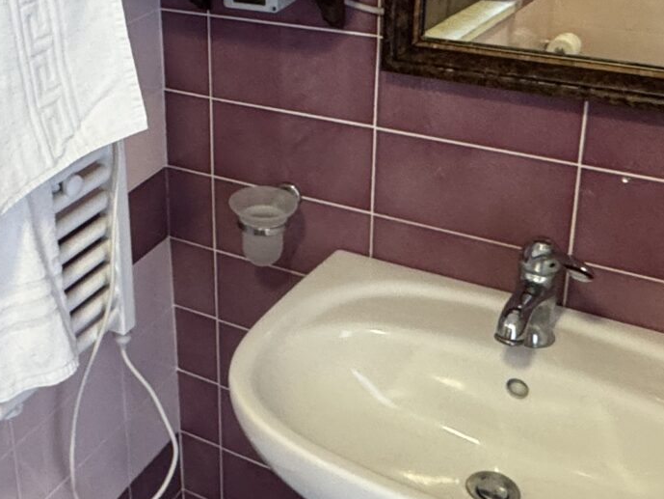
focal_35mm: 52
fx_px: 998
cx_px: 116
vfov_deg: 27.5
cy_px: 105
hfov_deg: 35.4
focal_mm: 2.22
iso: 250
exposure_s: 1/50
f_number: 2.2
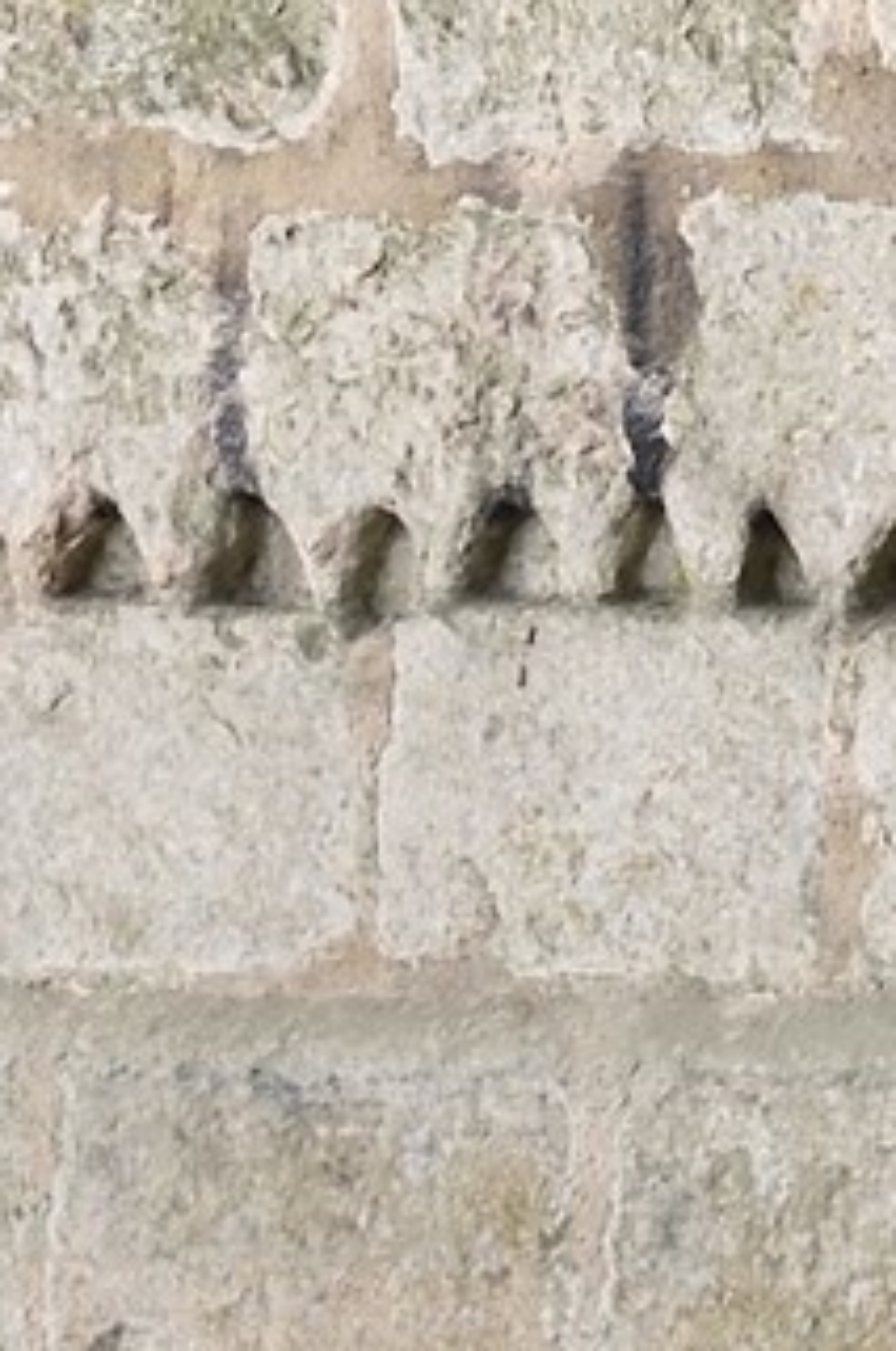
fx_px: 12359
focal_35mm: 330
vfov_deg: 6.1
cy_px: -1423
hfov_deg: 4.0
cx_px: 2793
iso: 200
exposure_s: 1/100
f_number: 5.6
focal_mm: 44
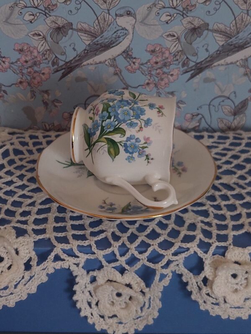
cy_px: 167
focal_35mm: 24
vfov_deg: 71.6
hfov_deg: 56.8
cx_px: 126
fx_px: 232
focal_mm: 5.23
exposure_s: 1/25
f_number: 1.8
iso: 500
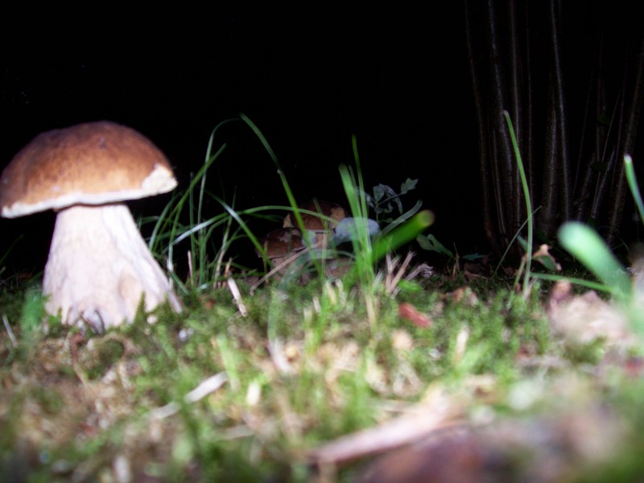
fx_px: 633
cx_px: 322
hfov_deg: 54.0
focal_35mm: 34
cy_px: 242
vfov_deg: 41.8
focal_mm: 5.6
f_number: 2.7
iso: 80
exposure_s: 1/64
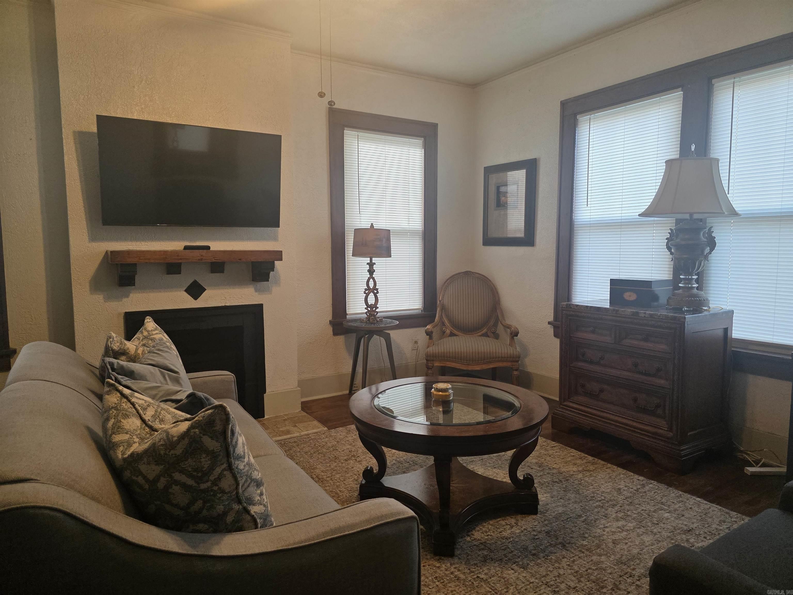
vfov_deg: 58.9
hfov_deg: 73.9
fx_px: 527
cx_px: 396
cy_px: 298
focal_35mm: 23
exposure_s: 1/120
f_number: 1.7
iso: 200
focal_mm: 6.3
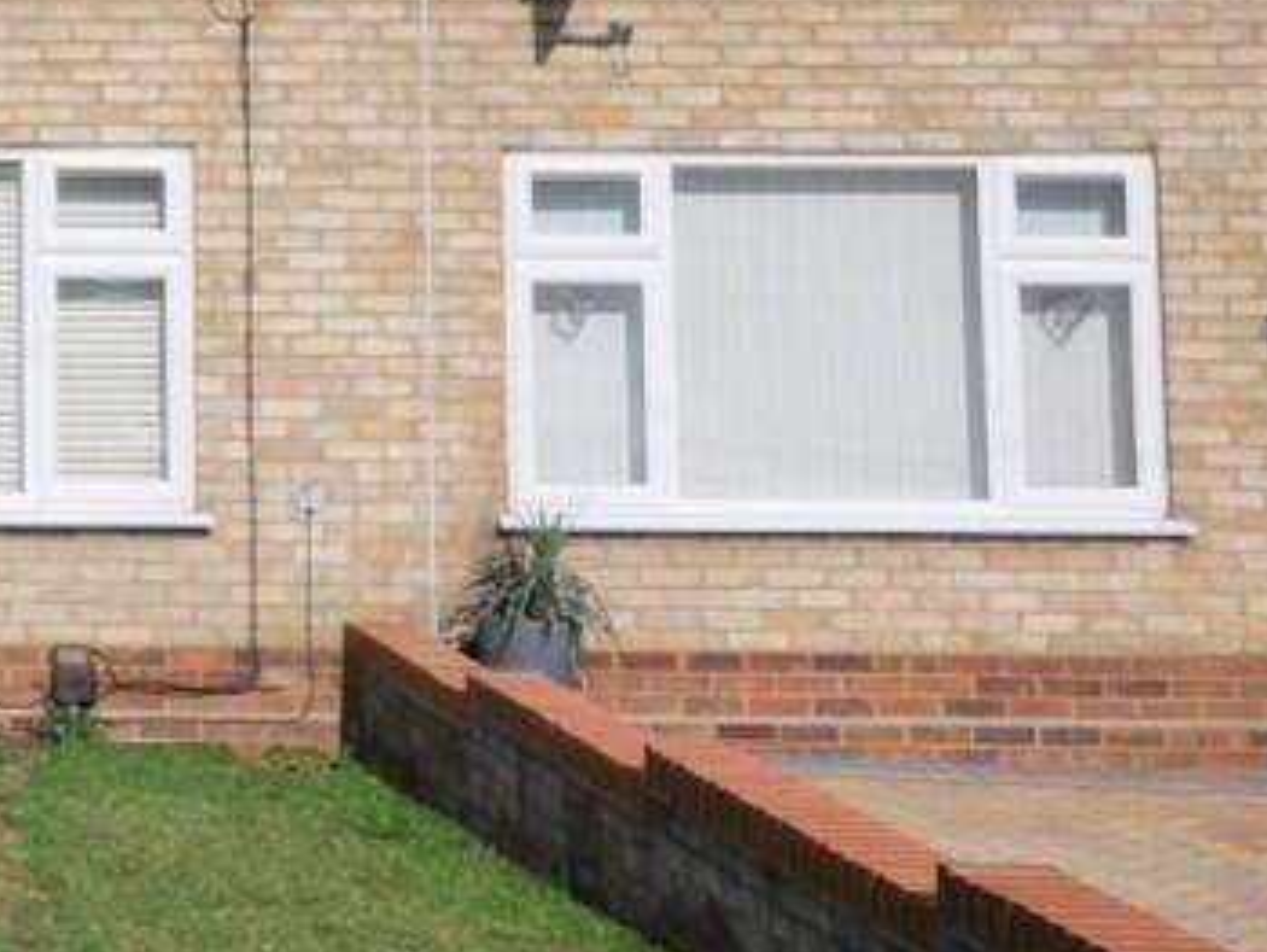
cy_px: 34
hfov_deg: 23.1
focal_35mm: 76
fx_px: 2784
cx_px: -319
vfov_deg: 19.0
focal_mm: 13
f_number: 9
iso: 200
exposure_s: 1/500
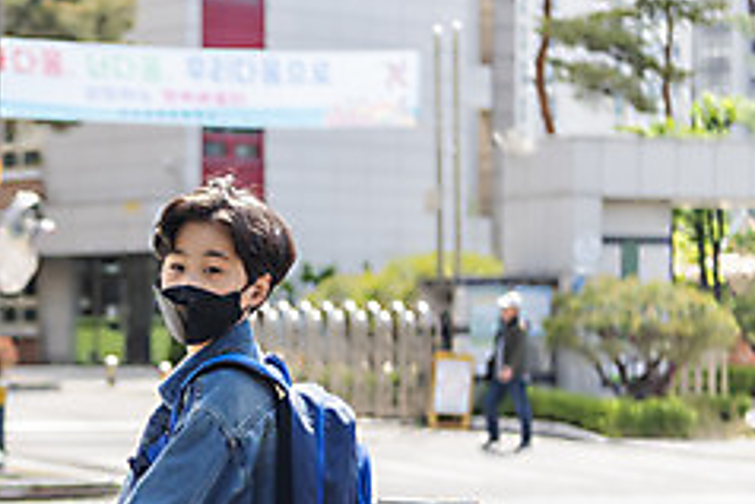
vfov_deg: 10.4
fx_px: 2749
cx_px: -114
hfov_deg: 15.2
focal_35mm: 131
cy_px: 488
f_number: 2.8
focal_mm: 52
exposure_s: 1/1000
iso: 200
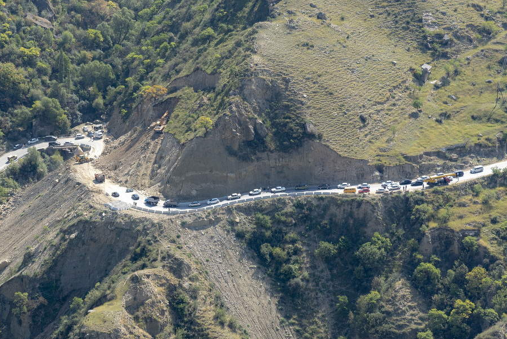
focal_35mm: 132
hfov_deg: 15.5
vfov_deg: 10.4
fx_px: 1859
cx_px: 129
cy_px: 132
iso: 250
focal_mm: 85
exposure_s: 1/320
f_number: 9
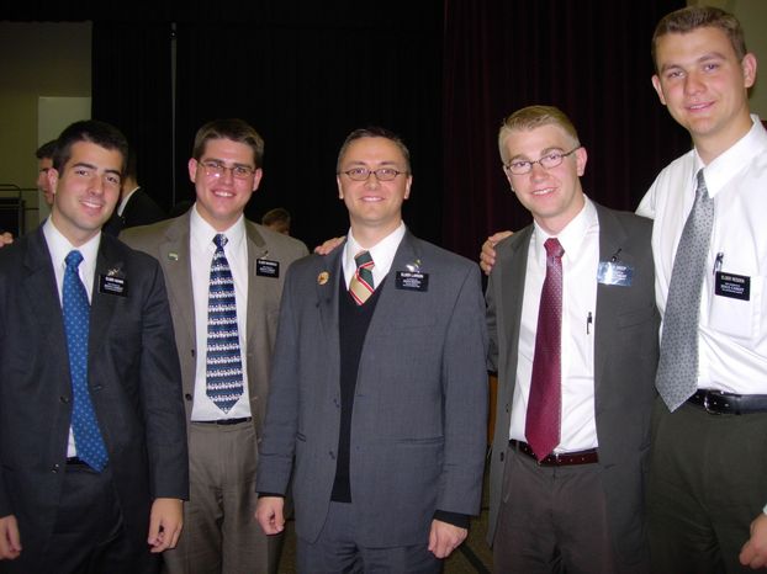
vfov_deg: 37.7
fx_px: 842
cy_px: 287
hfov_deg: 49.0
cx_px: 384
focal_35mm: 38
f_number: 2.8
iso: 79
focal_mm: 7.8
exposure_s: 1/64
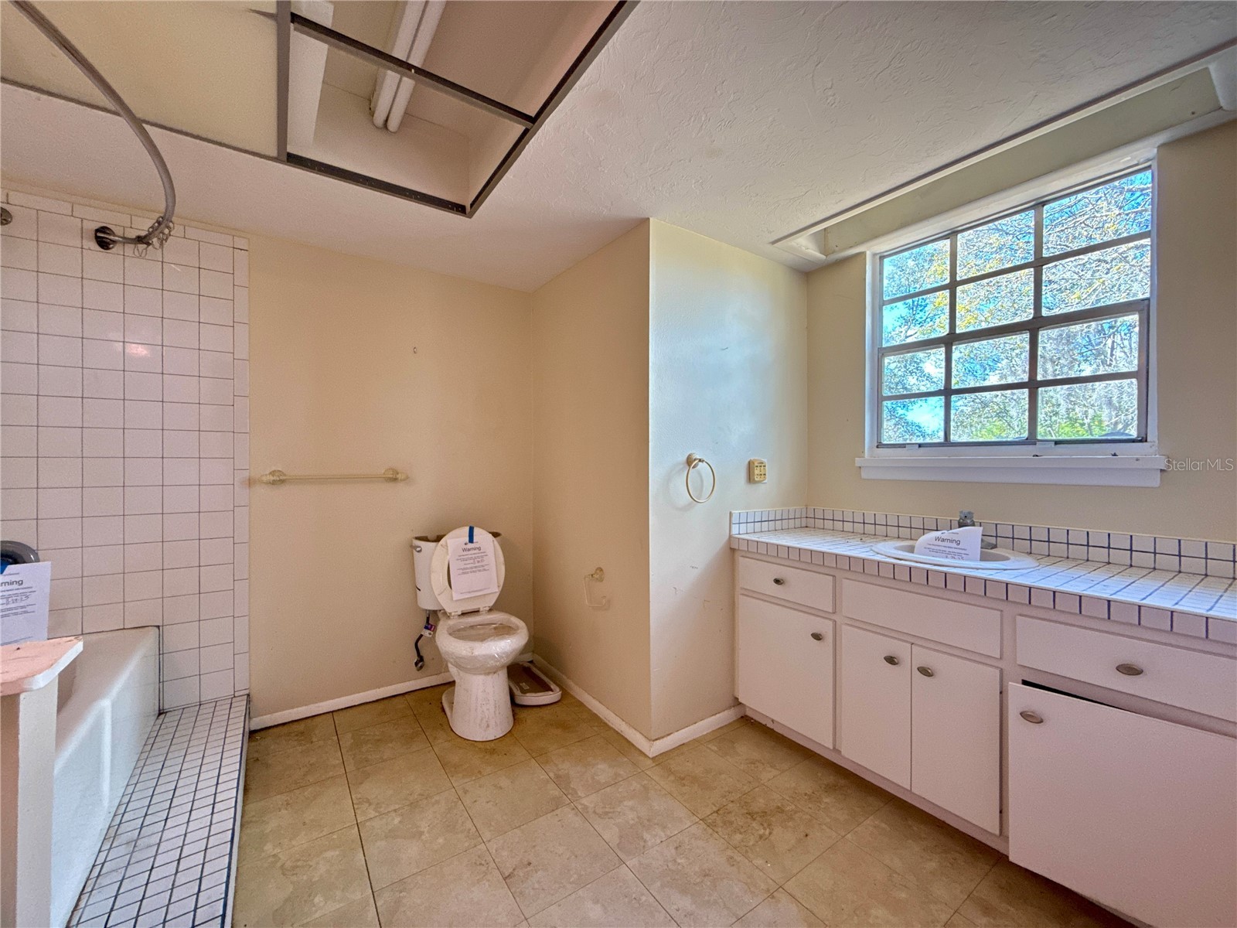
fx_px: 500
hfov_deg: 102.1
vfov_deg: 85.7
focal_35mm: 14
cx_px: 618
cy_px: 464
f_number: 2.2
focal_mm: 2.22
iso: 320
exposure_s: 1/120
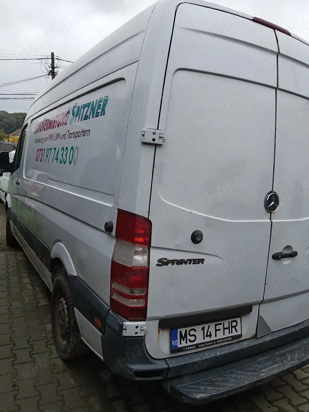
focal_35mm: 27
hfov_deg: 51.4
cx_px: 154
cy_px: 206
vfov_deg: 65.3
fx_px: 321
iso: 100
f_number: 1.8
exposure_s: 1/145
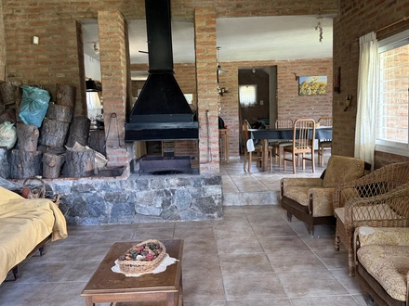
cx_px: 204
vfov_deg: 56.8
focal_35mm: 24
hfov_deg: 71.6
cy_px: 153
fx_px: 284
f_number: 1.78
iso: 250
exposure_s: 1/60
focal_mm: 6.76
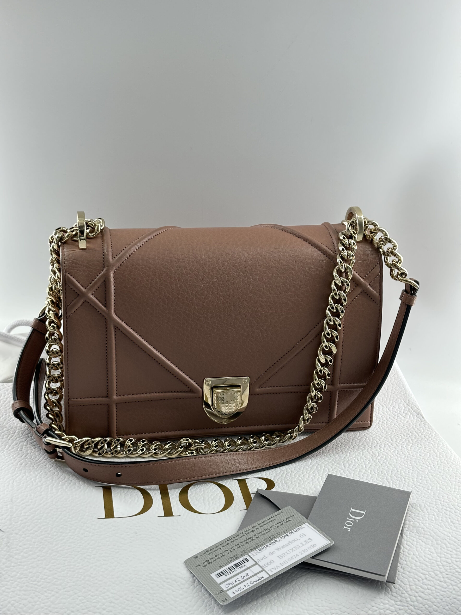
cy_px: 308
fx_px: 852
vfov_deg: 39.7
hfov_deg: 30.3
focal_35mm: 48
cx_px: 230
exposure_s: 1/204
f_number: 1.78
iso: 64
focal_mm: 6.86
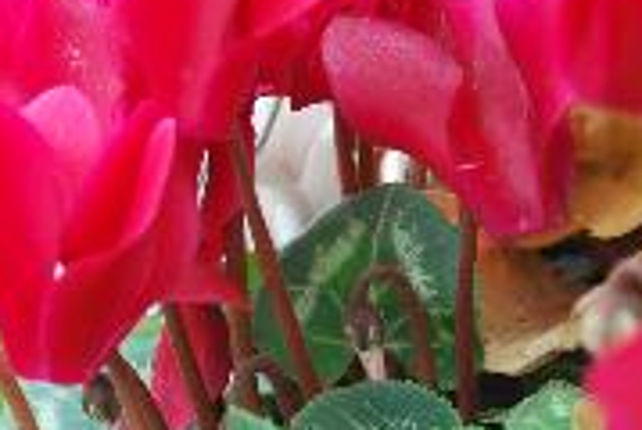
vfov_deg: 12.8
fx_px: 1911
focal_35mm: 107
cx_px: 455
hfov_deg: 19.0
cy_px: 254
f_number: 5
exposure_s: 1/60
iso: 200
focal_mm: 32
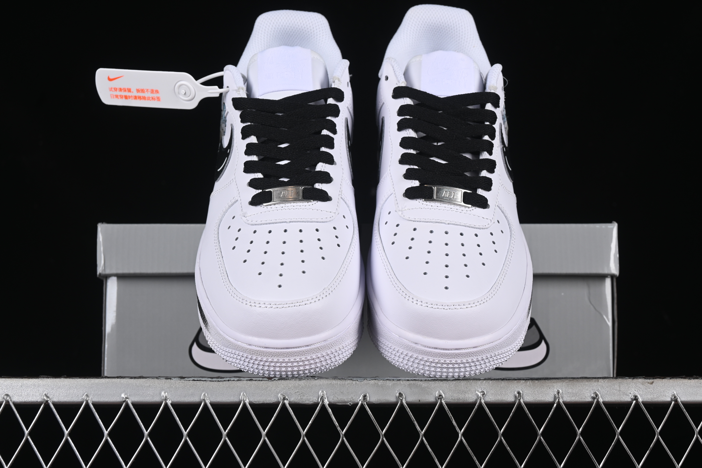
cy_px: 234
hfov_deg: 27.0
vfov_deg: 18.2
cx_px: 351
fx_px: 1462
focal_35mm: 75
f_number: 8
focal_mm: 50
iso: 160
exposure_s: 1/100
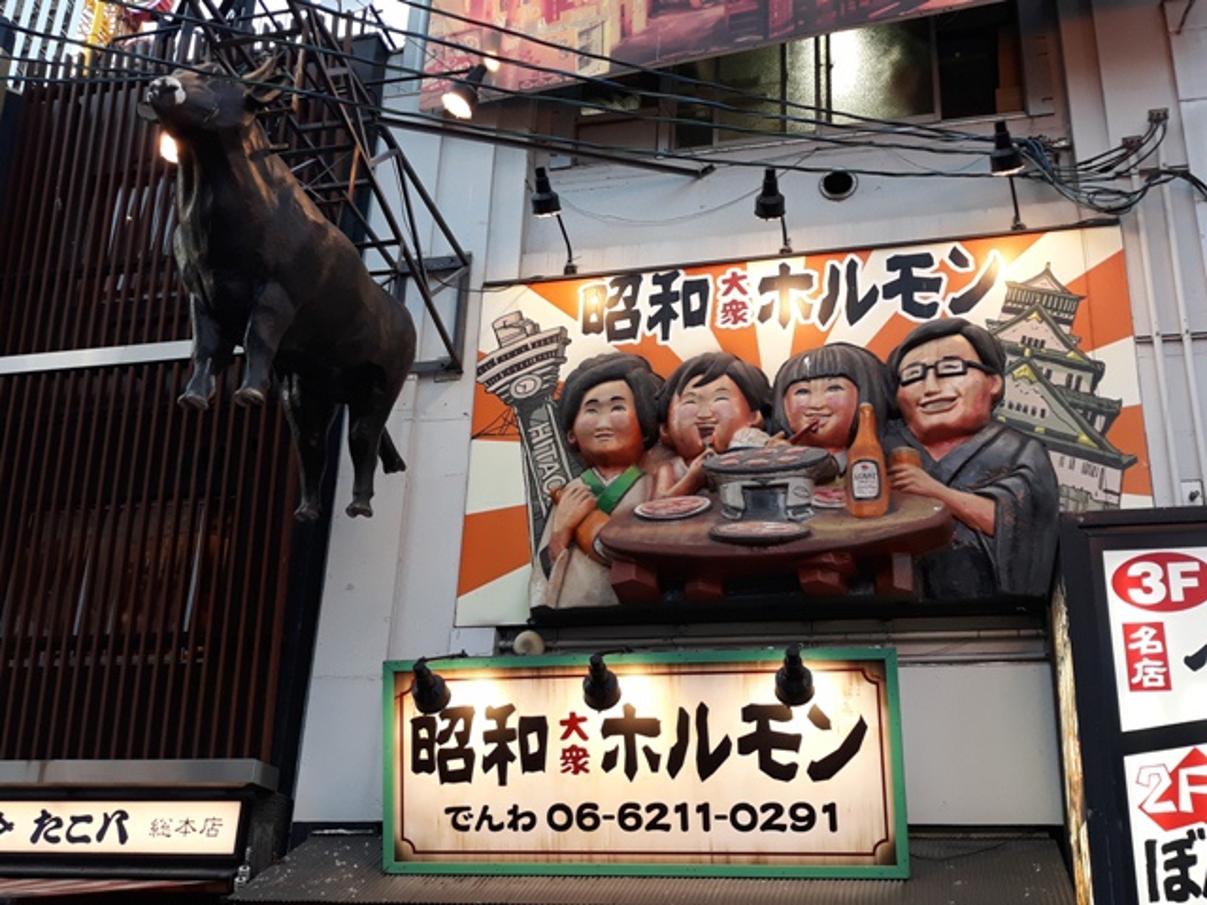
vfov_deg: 51.4
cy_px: 452
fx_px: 941
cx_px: 604
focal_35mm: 27
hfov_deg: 65.3
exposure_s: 1/60
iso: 50
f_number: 1.7
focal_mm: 3.71
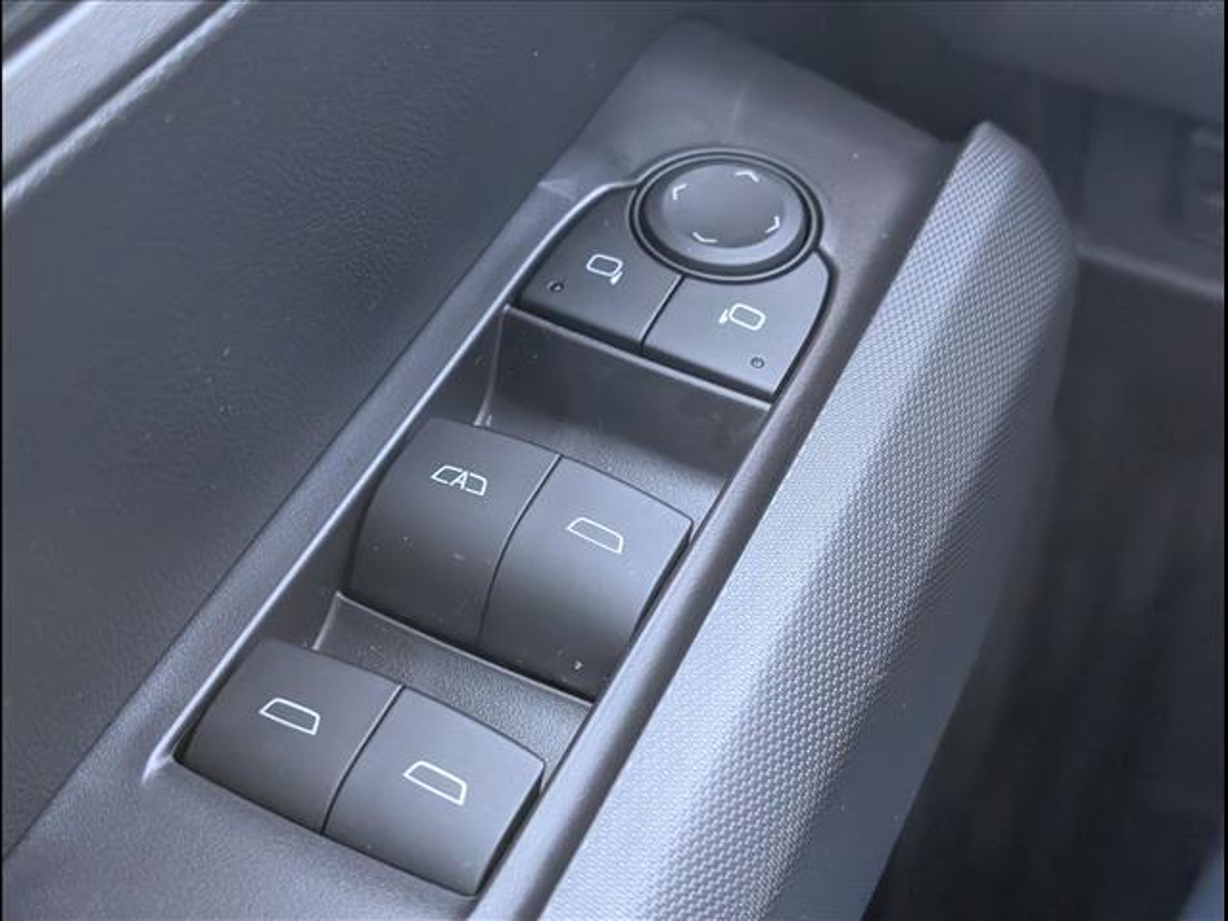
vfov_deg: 29.7
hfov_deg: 38.9
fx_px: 1738
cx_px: 614
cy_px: 460
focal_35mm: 49
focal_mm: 6.9
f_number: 1.68
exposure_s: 1/127
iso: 1607
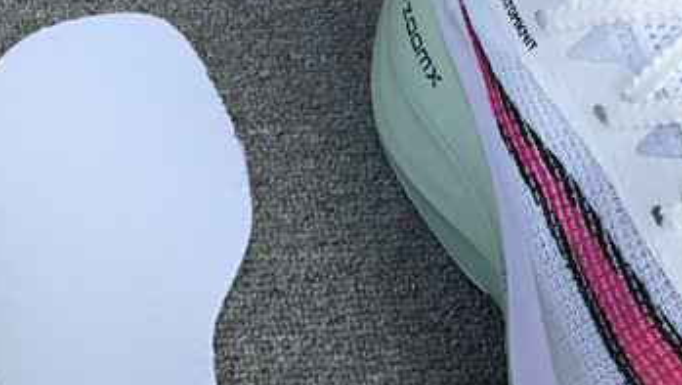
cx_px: 57
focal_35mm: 87
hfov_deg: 23.7
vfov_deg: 13.5
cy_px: 482
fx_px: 1575
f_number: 2.4
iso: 25
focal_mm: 3.3
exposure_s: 1/210
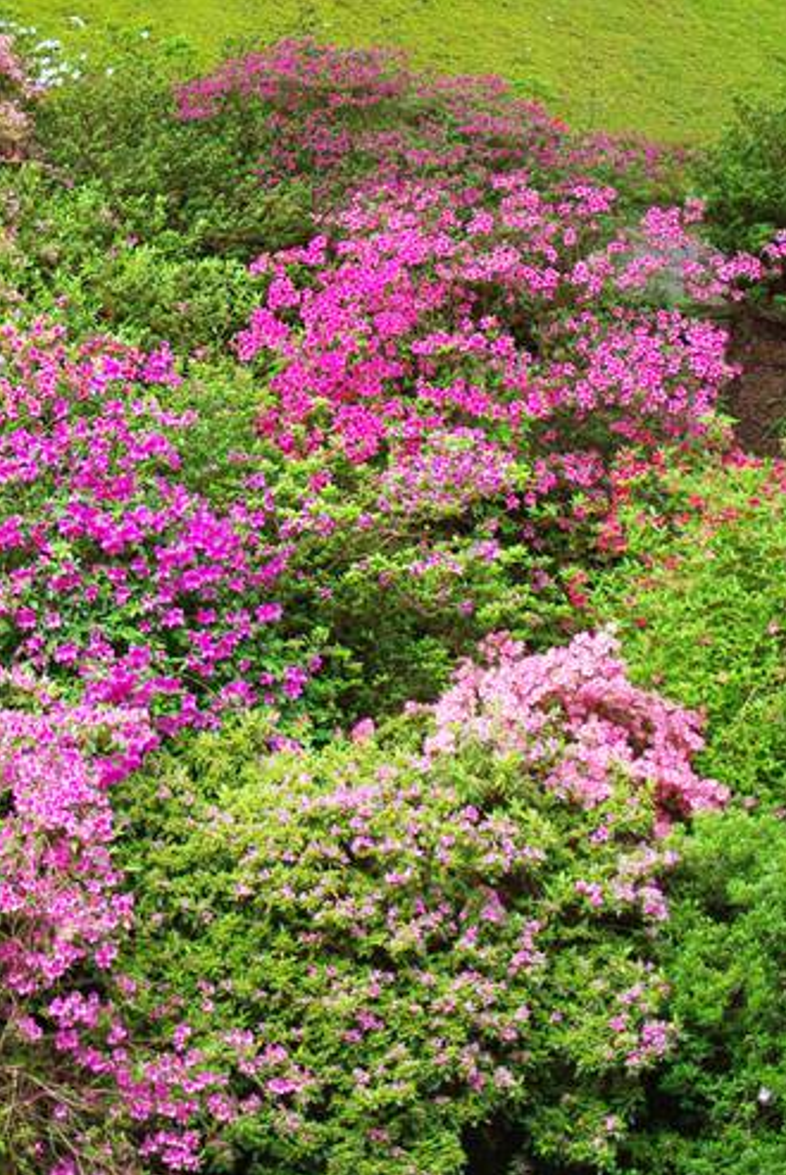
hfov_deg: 12.6
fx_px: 3527
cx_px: 13
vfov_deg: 18.4
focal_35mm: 108
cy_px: -2
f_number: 3.5
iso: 100
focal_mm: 35
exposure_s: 1/60
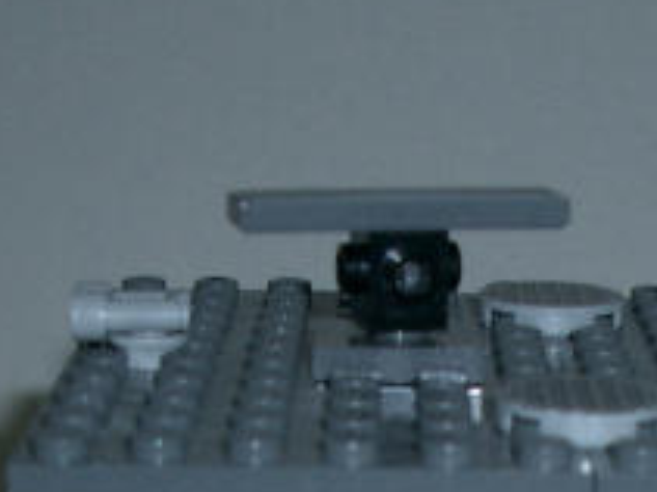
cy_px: 741
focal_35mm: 133
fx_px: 2523
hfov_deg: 14.8
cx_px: 486
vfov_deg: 10.7
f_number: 2.6
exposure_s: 1/40
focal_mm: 5.8
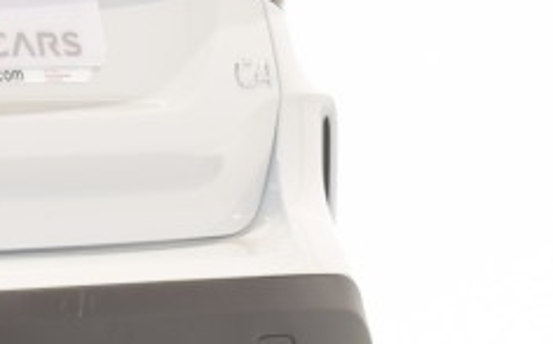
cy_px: -14
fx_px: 5571
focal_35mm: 370
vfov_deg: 3.5
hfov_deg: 5.4
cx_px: -1085
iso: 100
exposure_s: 1/1.3
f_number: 11
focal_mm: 38
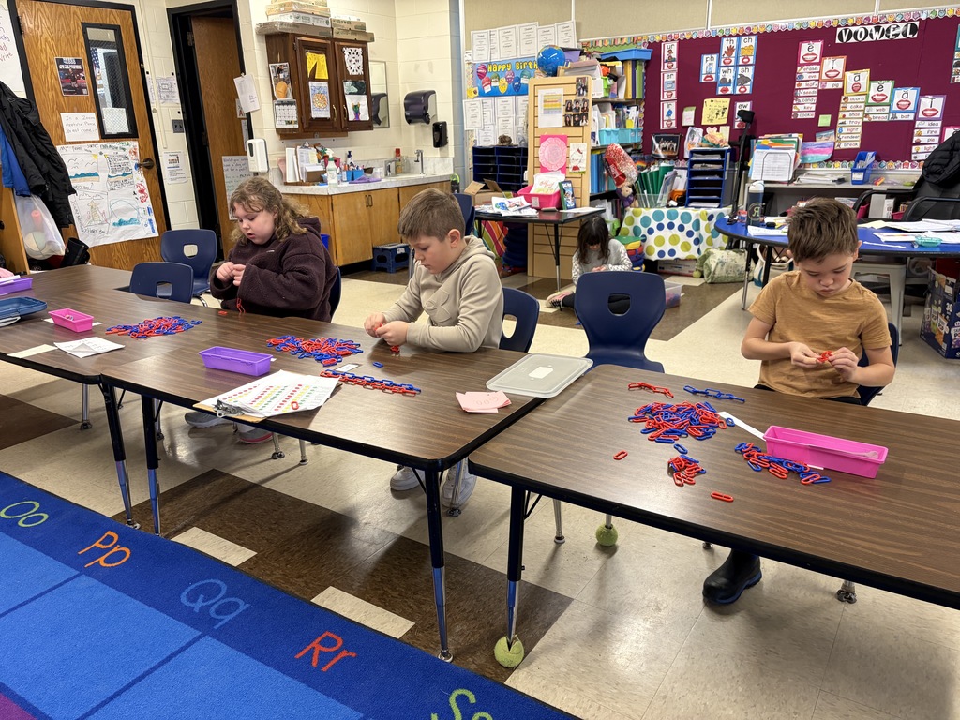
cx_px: 480
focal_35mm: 26
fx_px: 721
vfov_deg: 53.1
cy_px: 360
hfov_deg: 67.3
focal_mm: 5.96
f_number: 1.6
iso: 160
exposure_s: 1/60
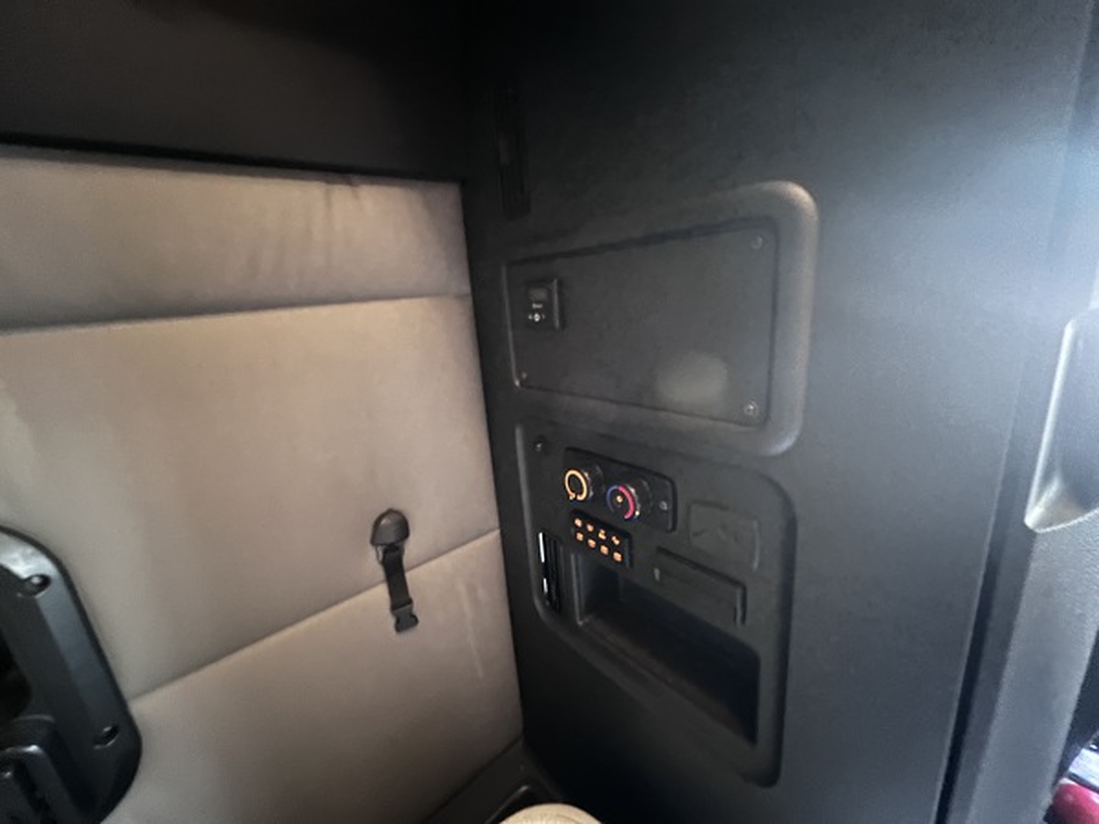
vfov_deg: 89.9
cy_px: 412
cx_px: 550
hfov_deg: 106.2
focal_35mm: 13
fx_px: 413
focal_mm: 1.57
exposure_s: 1/8
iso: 640
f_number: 1.8
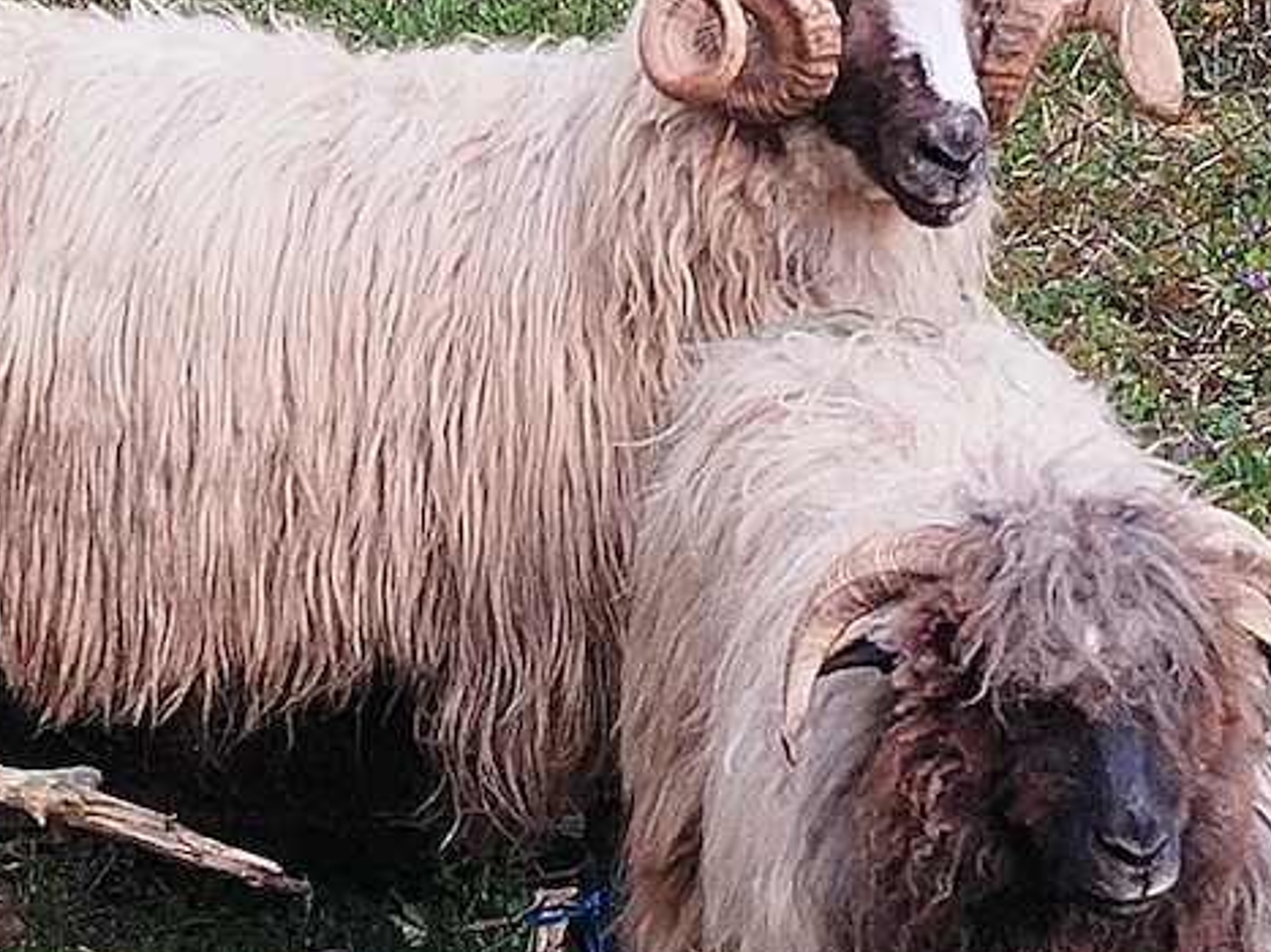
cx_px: 580
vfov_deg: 9.8
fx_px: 5580
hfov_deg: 13.0
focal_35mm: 152
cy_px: 530
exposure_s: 1/237
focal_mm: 6.24
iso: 100
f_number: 1.9
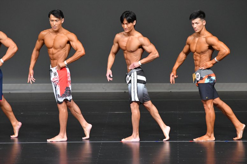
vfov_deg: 4.4
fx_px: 2160
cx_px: 124
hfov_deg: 6.5
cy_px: 82
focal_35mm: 315
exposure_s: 1/400
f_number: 5.6
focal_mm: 210
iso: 4000
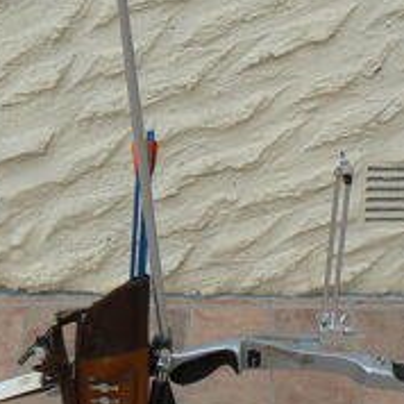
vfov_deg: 20.2
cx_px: 202
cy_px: 172
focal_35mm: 86
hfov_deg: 20.2
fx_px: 1136
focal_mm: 6
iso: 80
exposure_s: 1/500
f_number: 3.2
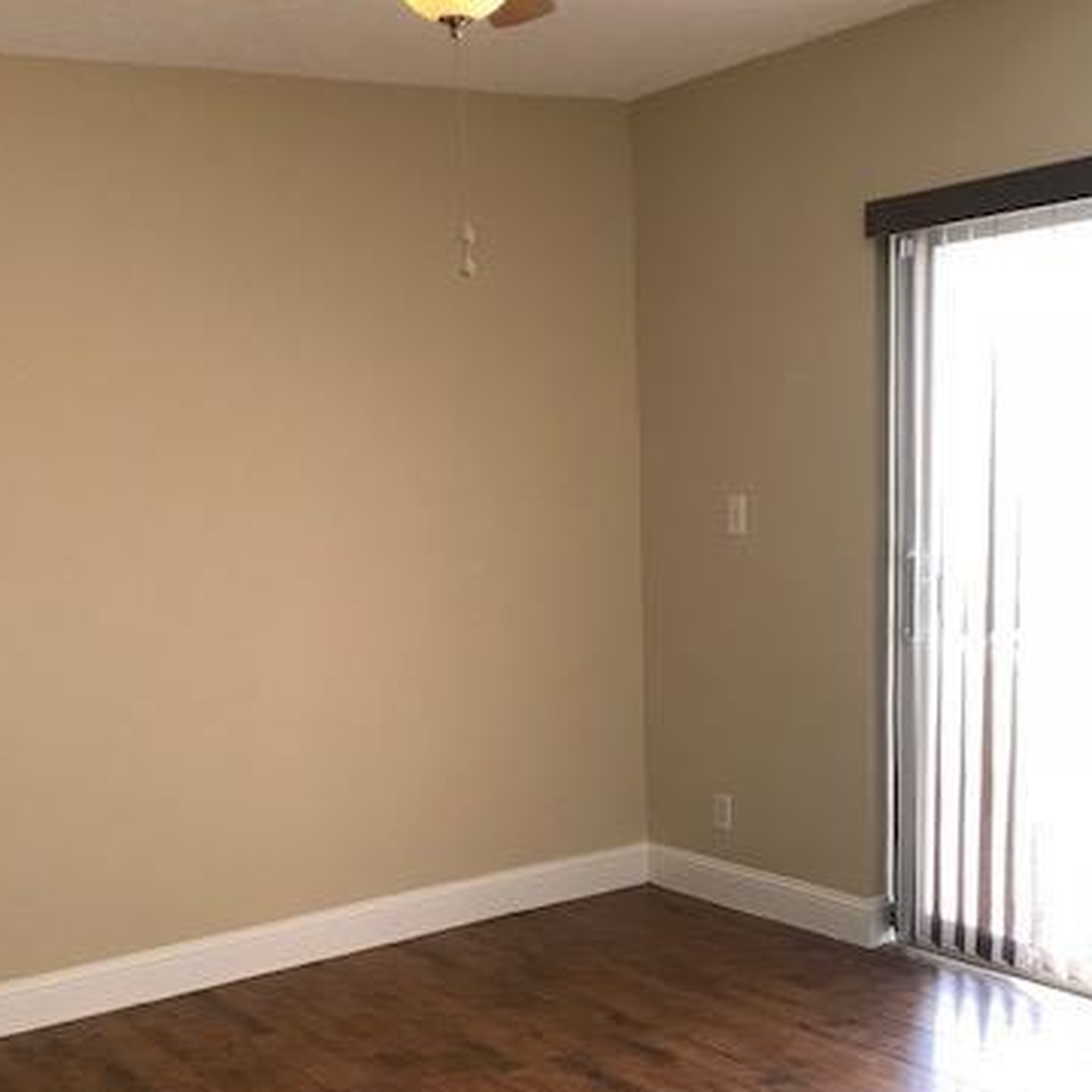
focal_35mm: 44
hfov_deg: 38.1
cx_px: 397
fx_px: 1570
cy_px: 798
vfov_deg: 37.5
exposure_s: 1/24
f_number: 1.8
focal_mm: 3.99
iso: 32
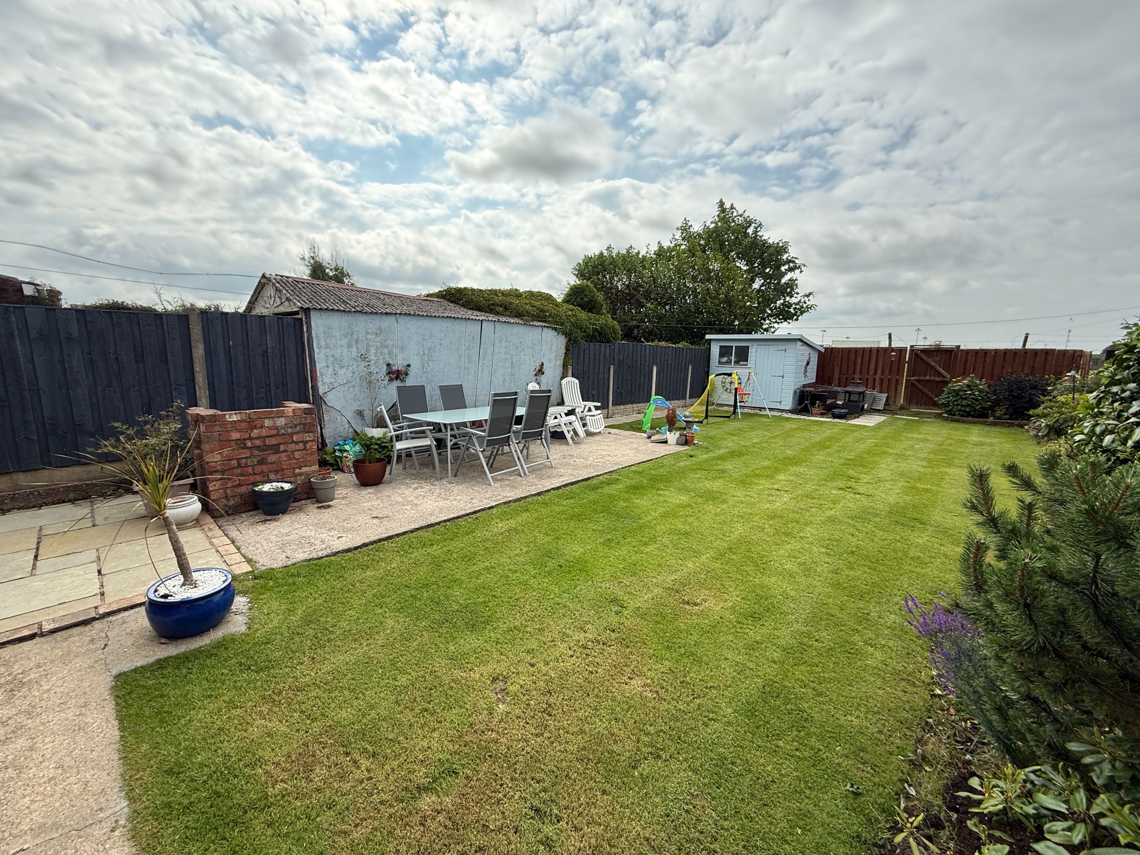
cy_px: 428
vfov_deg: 85.7
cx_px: 570
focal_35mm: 14
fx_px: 461
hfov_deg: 102.1
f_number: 2.2
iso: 64
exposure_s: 1/1534
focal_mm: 2.22
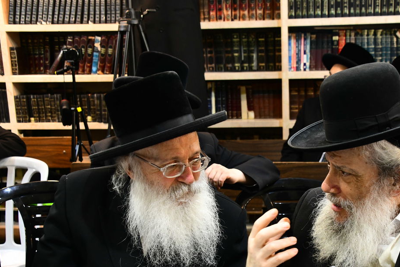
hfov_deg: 29.9
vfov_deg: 20.2
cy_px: 199
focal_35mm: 67
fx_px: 745
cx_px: 261
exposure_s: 1/100
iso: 2000
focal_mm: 44
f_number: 5.6
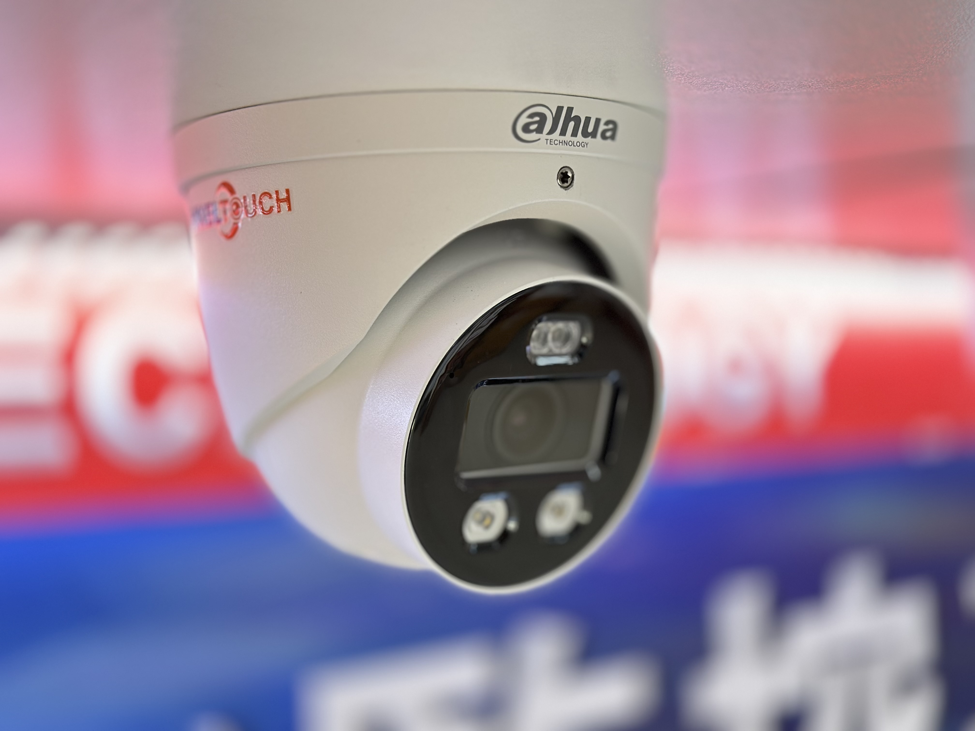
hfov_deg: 39.7
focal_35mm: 48
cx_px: 488
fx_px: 1352
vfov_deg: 30.3
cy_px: 366
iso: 250
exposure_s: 1/50
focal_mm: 6.86
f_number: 1.78
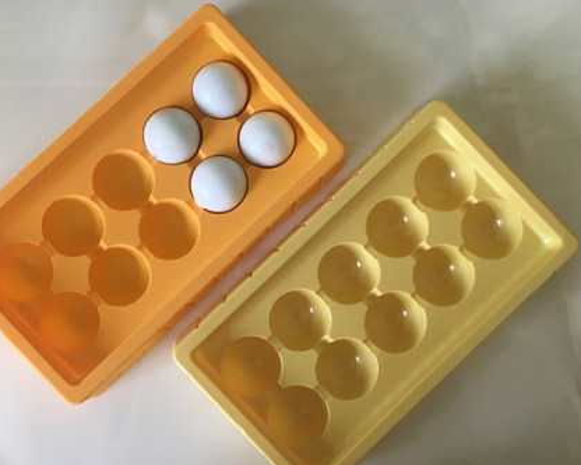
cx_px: 257
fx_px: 585
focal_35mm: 34
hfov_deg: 52.7
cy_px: 251
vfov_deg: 43.3
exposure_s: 1/33
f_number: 2.2
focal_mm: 4.15
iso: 40
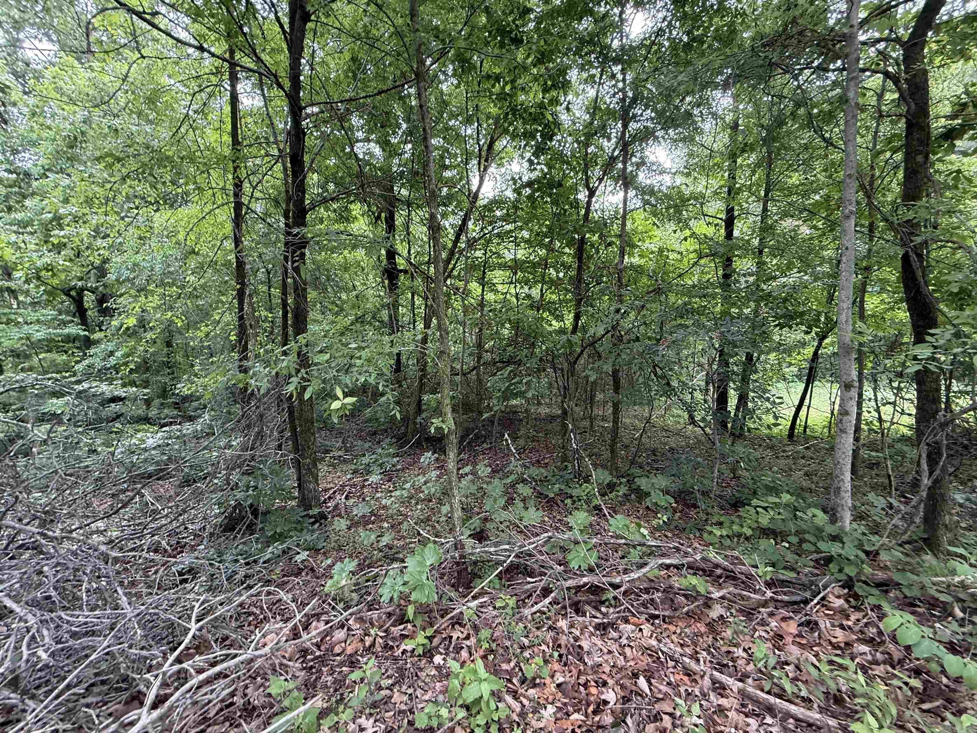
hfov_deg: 102.1
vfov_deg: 85.7
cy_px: 366
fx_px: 395
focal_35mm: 14
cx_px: 488
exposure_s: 1/99
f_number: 2.2
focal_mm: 2.22
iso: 250
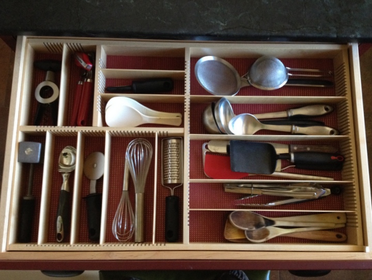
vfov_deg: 40.7
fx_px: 376
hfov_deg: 52.6
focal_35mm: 35
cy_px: 140
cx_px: 186
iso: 320
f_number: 2.4
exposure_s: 1/20
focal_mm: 4.28
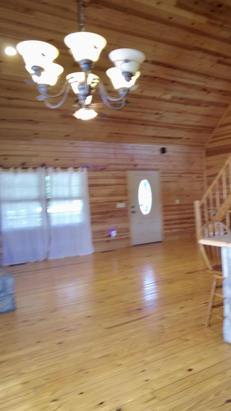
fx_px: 327
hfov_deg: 36.2
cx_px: 214
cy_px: 206
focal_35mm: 30
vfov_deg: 64.3
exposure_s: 1/10
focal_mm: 4.4
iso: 400
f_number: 1.8
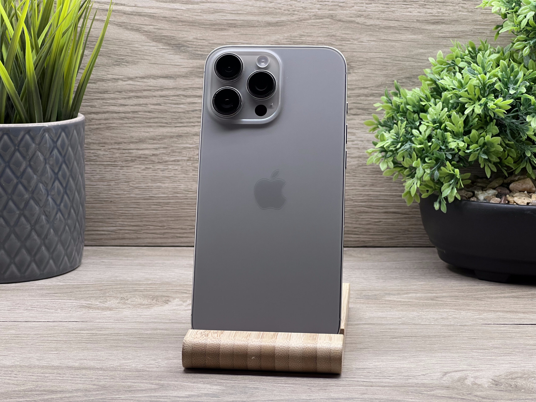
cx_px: 268
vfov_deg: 19.1
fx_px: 1192
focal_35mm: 77
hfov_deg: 25.3
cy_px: 201
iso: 80
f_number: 2.8
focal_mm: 9
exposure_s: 1/100
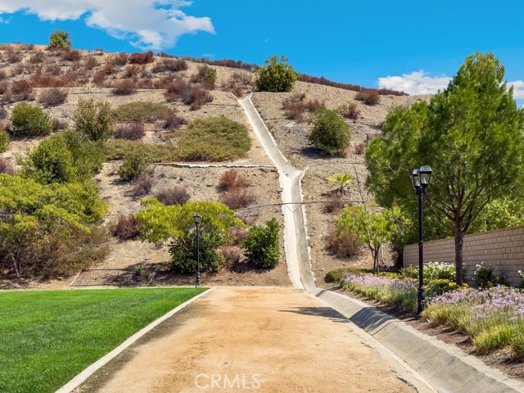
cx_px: 262
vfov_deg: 30.3
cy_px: 196
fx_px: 727
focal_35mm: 48
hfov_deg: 39.7
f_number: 1.8
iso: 80
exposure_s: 1/5000
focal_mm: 6.76
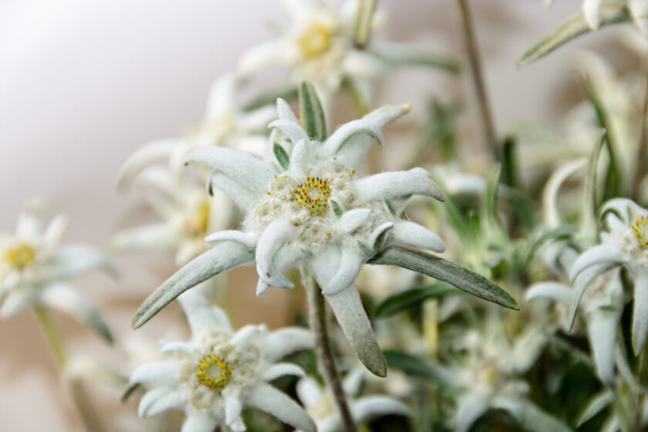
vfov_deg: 4.6
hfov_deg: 6.9
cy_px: 216
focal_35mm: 300
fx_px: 5400
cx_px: 324
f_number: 8
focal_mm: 200
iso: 250
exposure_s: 1/160
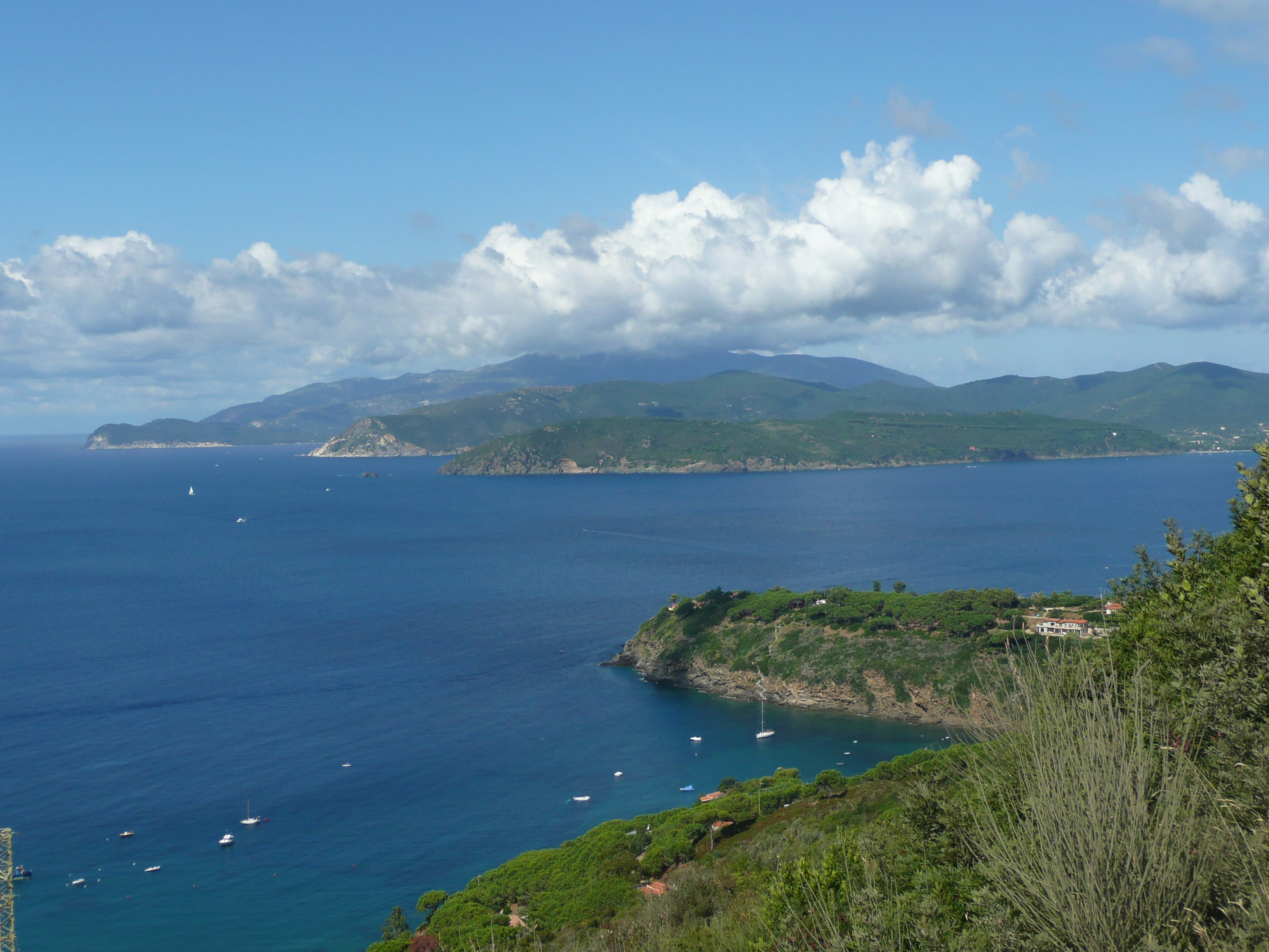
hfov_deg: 39.7
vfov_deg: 30.3
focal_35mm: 48
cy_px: 476
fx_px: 1760
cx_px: 634
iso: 100
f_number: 4.2
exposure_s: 1/1000
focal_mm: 7.8
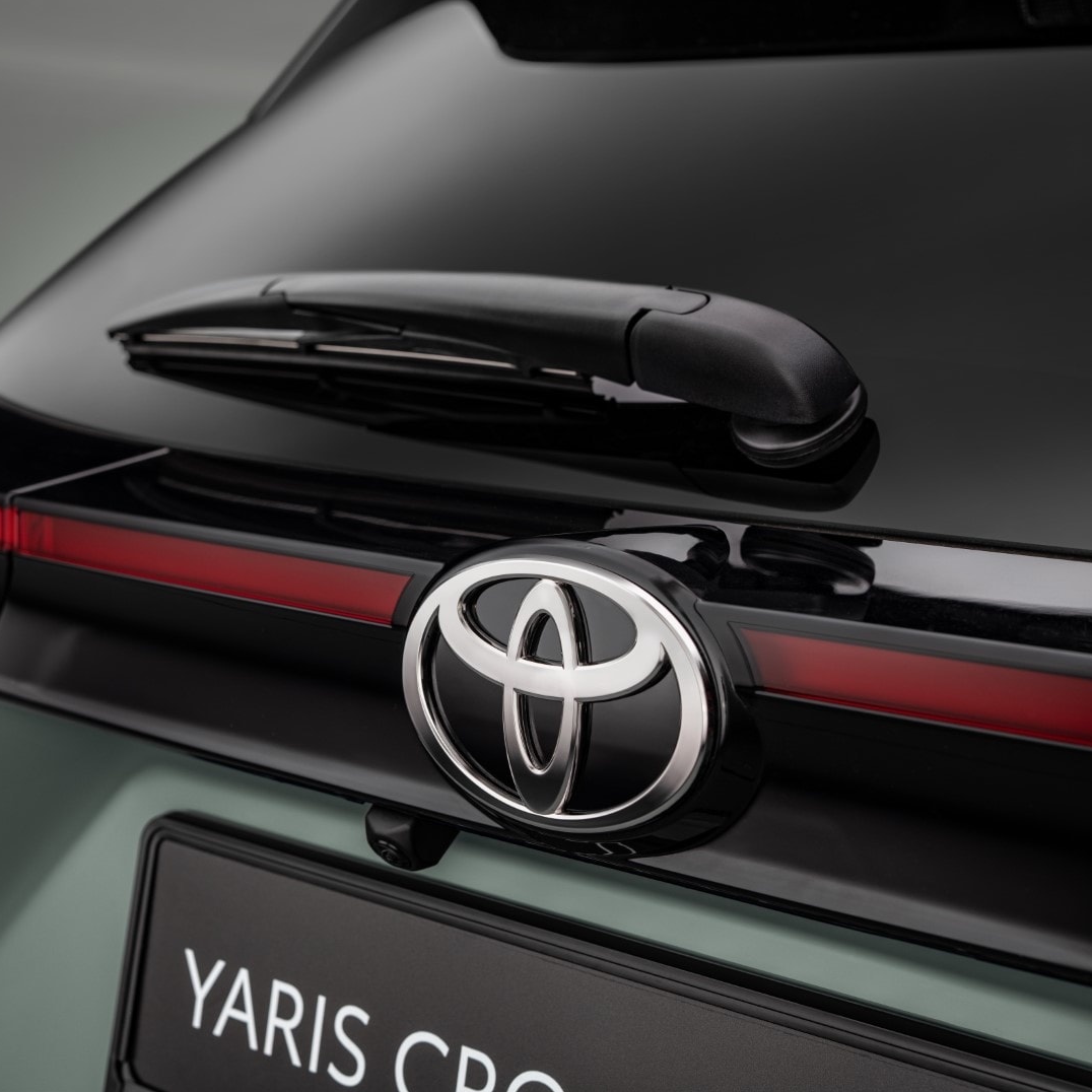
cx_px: 280
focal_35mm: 64
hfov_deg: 26.6
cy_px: 545
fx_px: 2284
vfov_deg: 26.9
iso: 125
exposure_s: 1/100
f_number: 6.3
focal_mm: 50
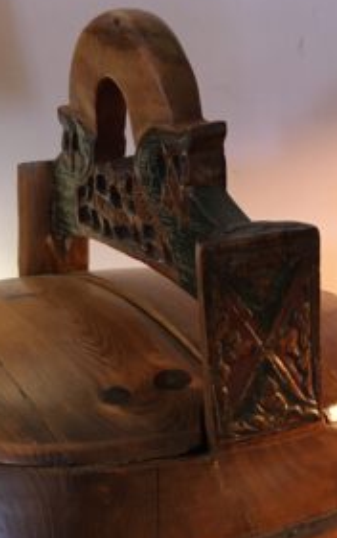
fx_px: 748
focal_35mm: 51
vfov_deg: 38.3
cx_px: 126
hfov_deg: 25.3
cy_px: 418
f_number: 2.2
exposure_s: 1/20
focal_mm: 4.15
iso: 200
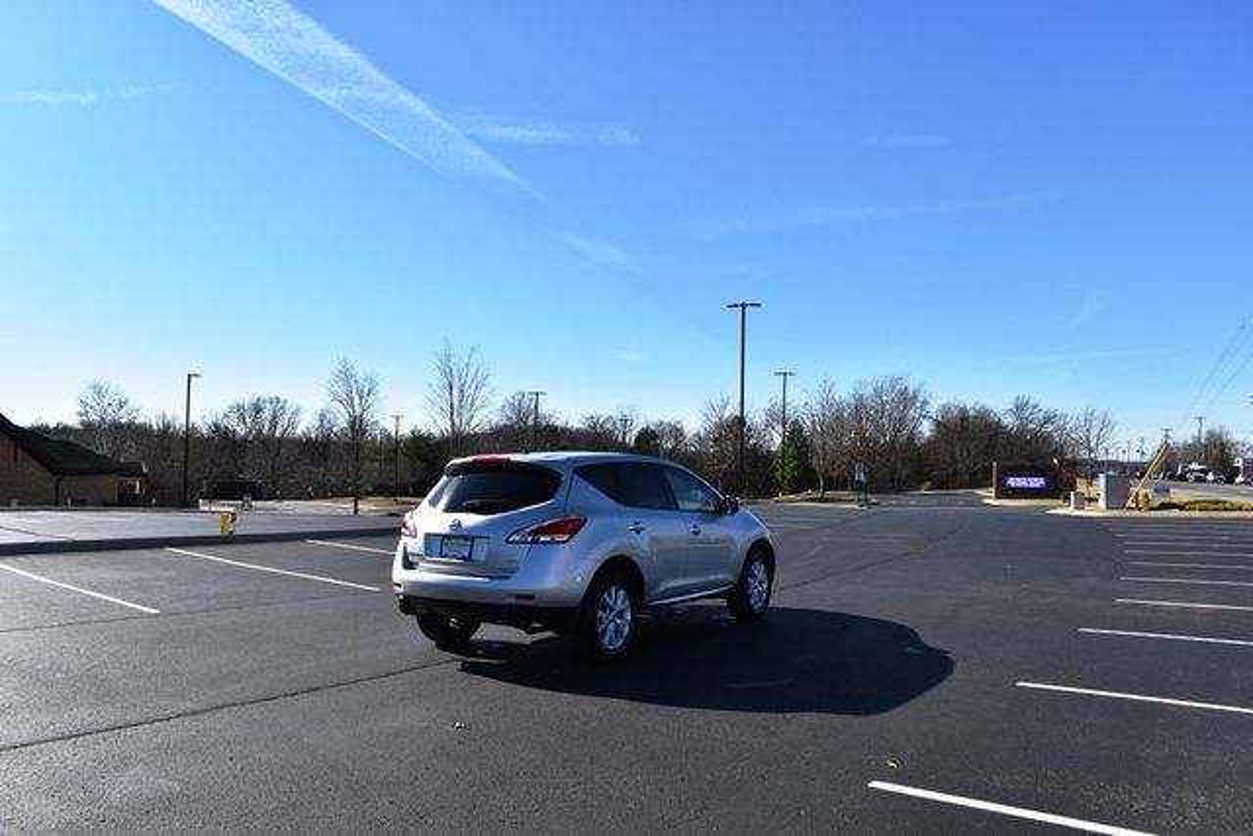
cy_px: 418
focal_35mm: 27
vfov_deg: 48.0
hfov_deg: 67.4
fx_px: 940
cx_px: 626
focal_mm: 18
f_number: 8
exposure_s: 1/250
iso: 100
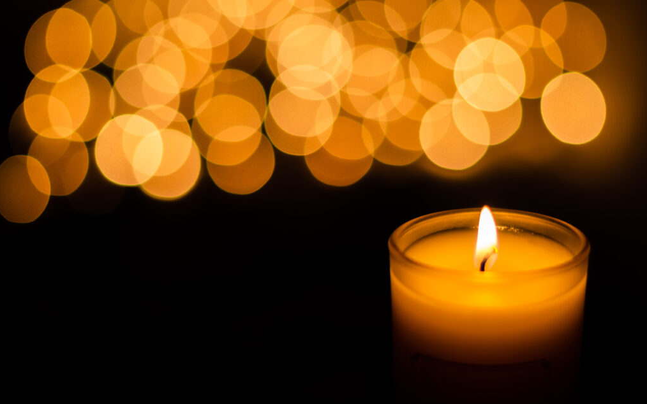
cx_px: 324
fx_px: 1358
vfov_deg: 16.9
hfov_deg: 26.8
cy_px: 196
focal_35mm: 77
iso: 100
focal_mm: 50
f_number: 2
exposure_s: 1/50
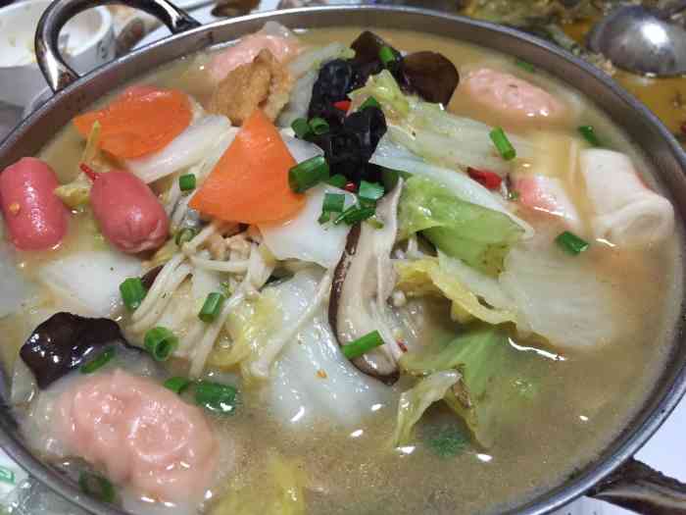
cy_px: 258
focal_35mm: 29
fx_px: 575
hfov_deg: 61.7
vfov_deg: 48.2
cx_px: 343
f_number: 2.2
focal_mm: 4.15
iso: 100
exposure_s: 1/10
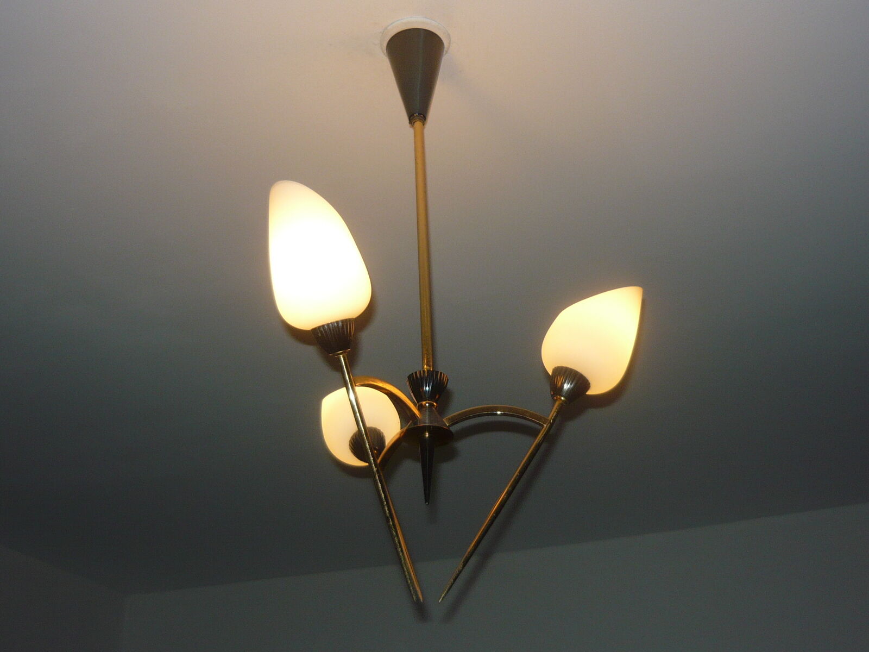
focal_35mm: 44
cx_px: 434
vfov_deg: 32.9
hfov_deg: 42.9
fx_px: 1105
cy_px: 326
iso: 100
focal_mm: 5.5
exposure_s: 1/160
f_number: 2.8
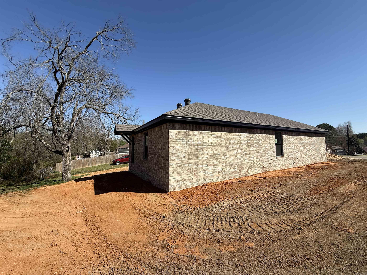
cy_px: 138
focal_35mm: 14
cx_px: 184
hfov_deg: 102.1
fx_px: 148
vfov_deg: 85.7
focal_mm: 2.22
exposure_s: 1/2410
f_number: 2.2
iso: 50
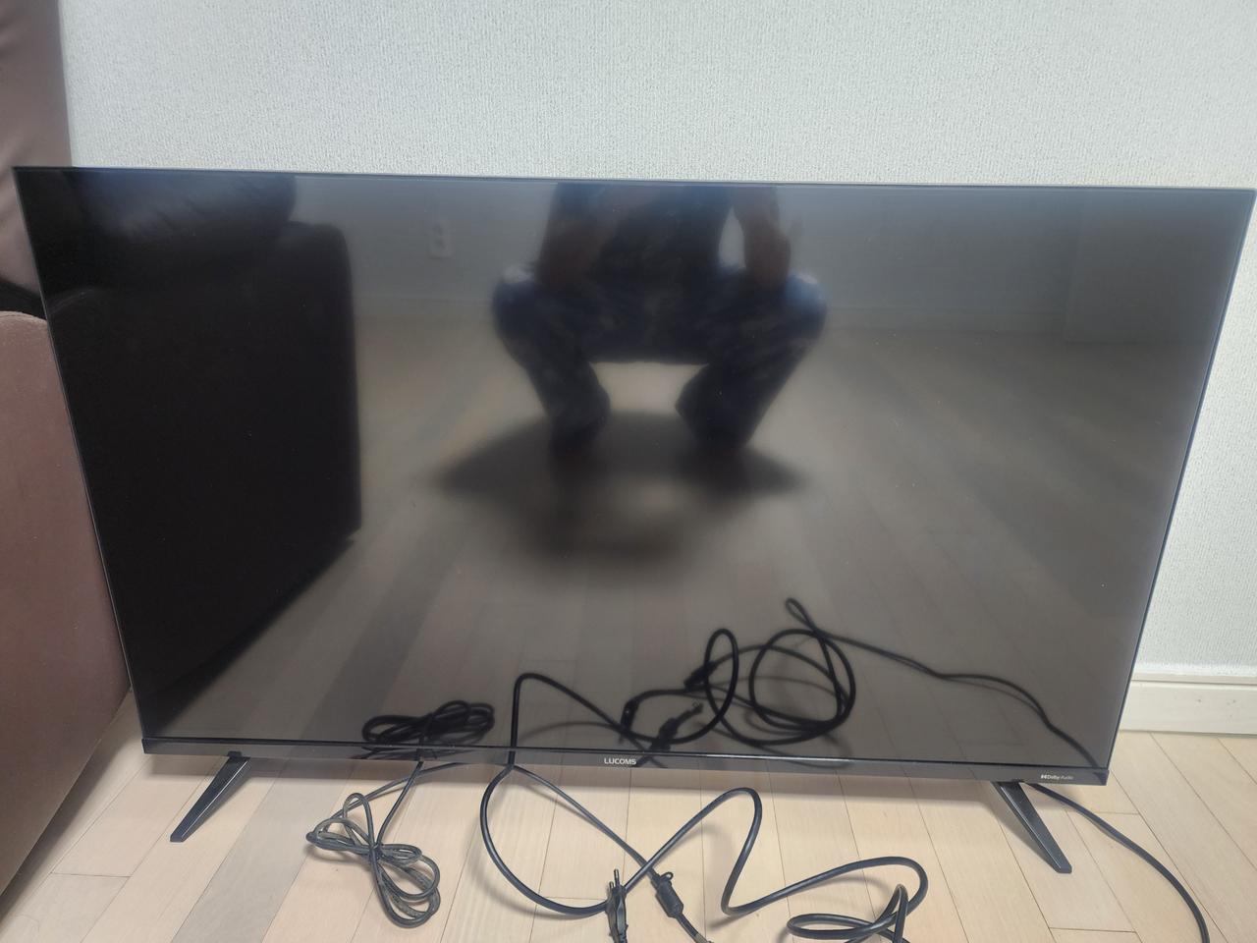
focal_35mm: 23
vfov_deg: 58.9
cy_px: 472
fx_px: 835
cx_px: 628
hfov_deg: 73.9
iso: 320
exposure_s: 1/34.3
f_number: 1.8
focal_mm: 6.4
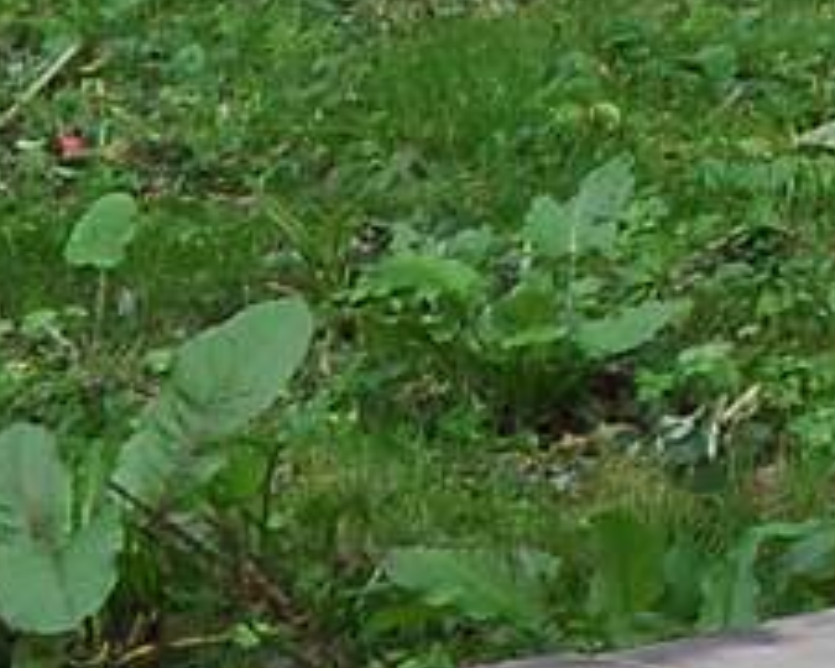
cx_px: 3574
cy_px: -546
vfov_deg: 4.1
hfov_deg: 4.6
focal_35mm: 375
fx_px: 9267
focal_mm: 30
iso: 200
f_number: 10
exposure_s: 1/100
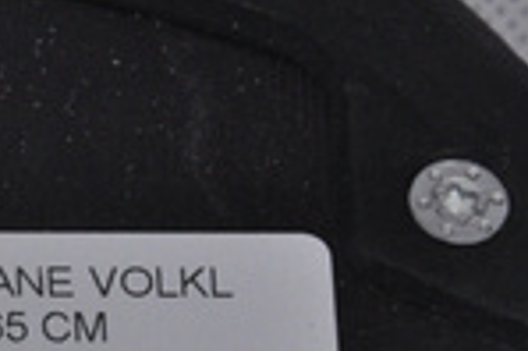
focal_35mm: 476
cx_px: -110
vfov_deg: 2.9
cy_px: 456
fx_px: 6966
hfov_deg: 4.3
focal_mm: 105
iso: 3200
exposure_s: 1/125
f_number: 9.5
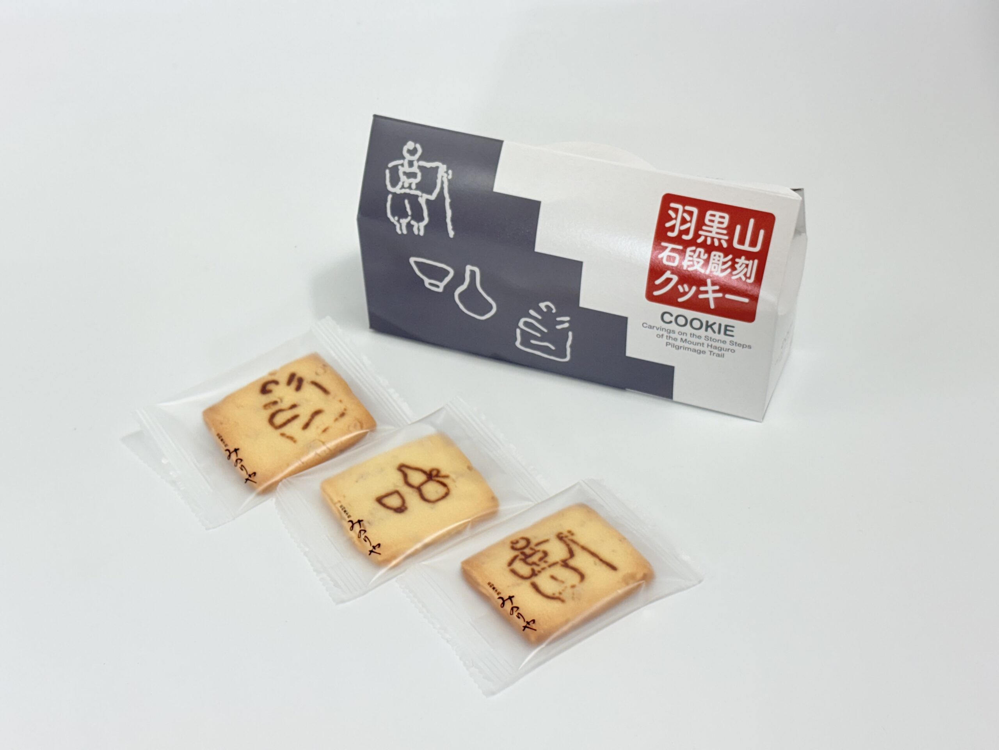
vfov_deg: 28.0
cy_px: 375
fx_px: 1501
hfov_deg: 36.8
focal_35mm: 52
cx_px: 500
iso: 32
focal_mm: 5.96
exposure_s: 1/107
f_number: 1.6
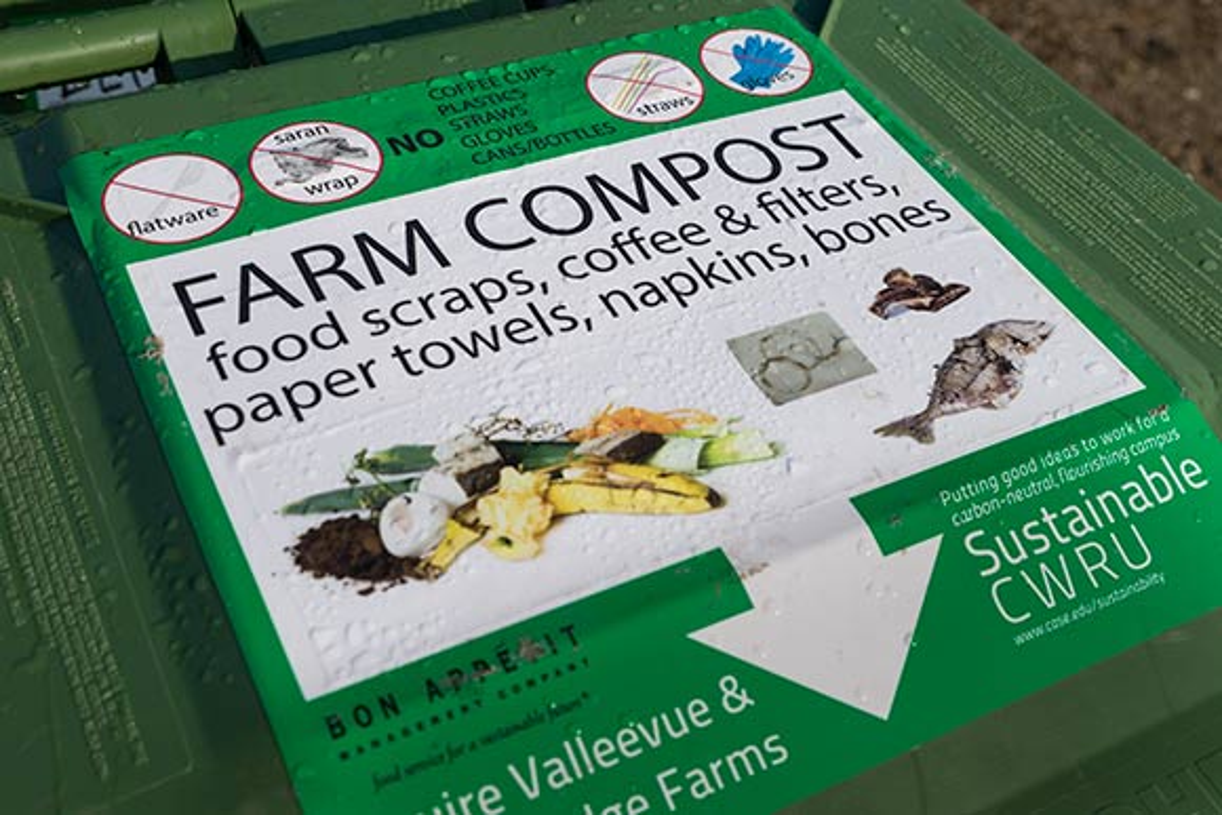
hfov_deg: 48.4
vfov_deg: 33.4
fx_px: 1358
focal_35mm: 40
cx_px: 611
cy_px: 408
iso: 250
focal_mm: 40
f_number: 9.5
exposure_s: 1/1500
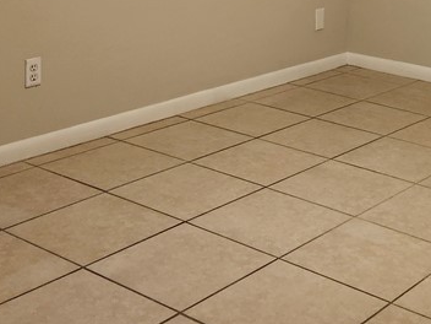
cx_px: 344
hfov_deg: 28.4
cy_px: -58
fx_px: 834
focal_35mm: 67
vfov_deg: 20.6
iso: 500
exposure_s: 1/120
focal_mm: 5.54
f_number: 1.8
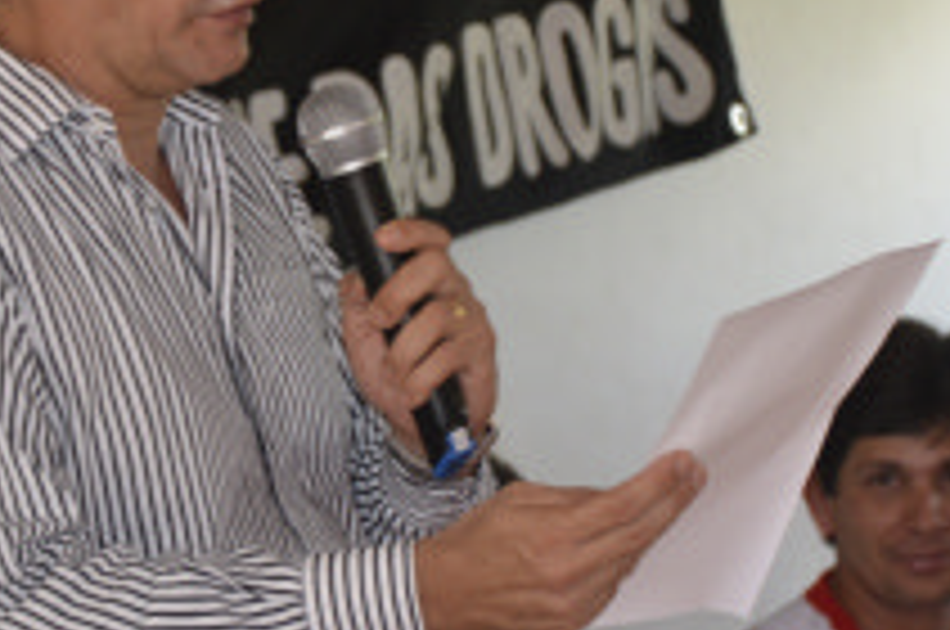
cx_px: 383
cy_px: 335
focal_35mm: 235
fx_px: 6192
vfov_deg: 5.8
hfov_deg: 8.8
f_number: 5.3
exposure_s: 1/60
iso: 640
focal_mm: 66
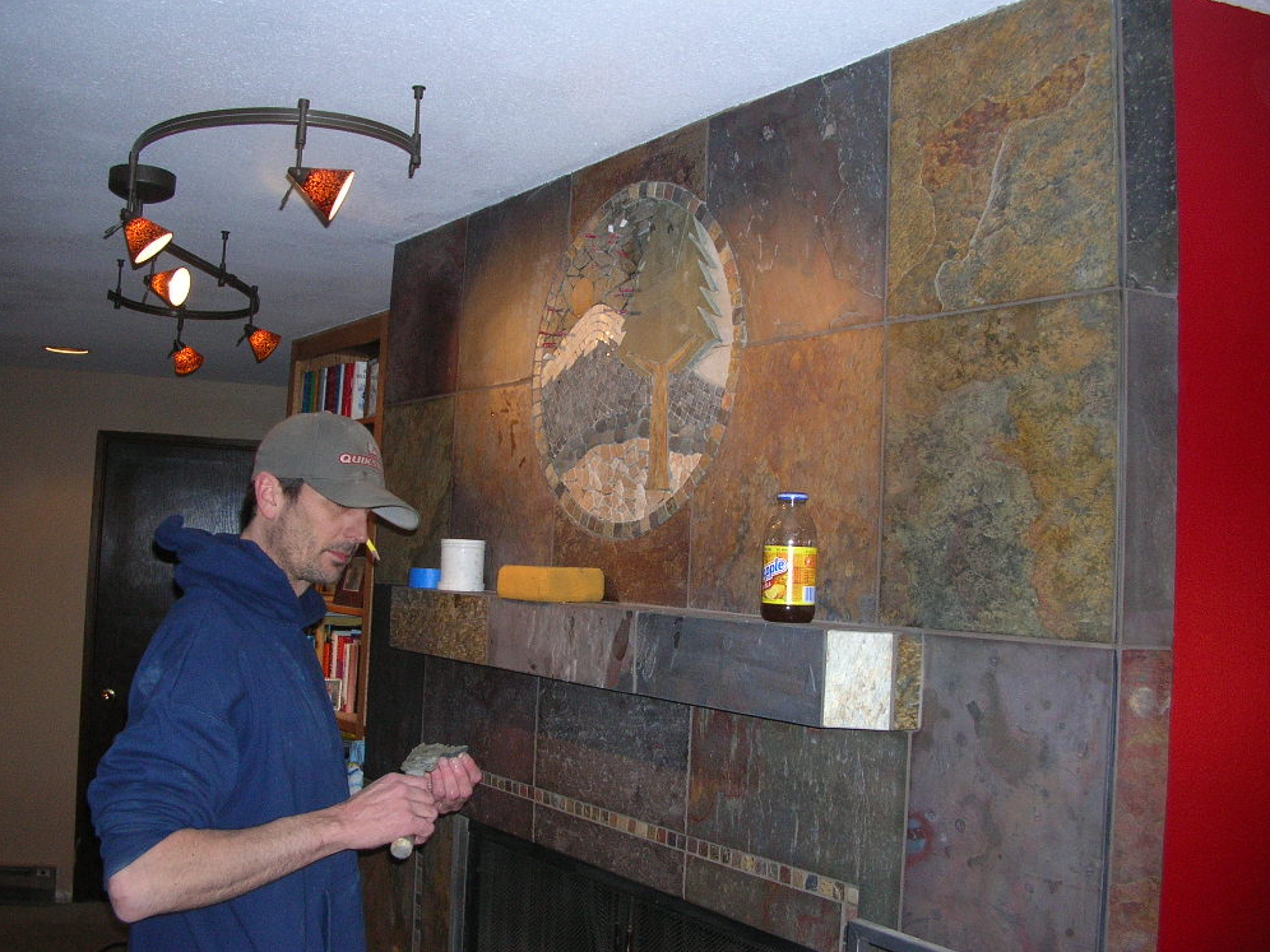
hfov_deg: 51.4
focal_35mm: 36
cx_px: 629
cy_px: 465
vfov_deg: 39.7
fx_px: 1321
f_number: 2.8
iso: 93
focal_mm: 5.8
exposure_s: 1/60.1
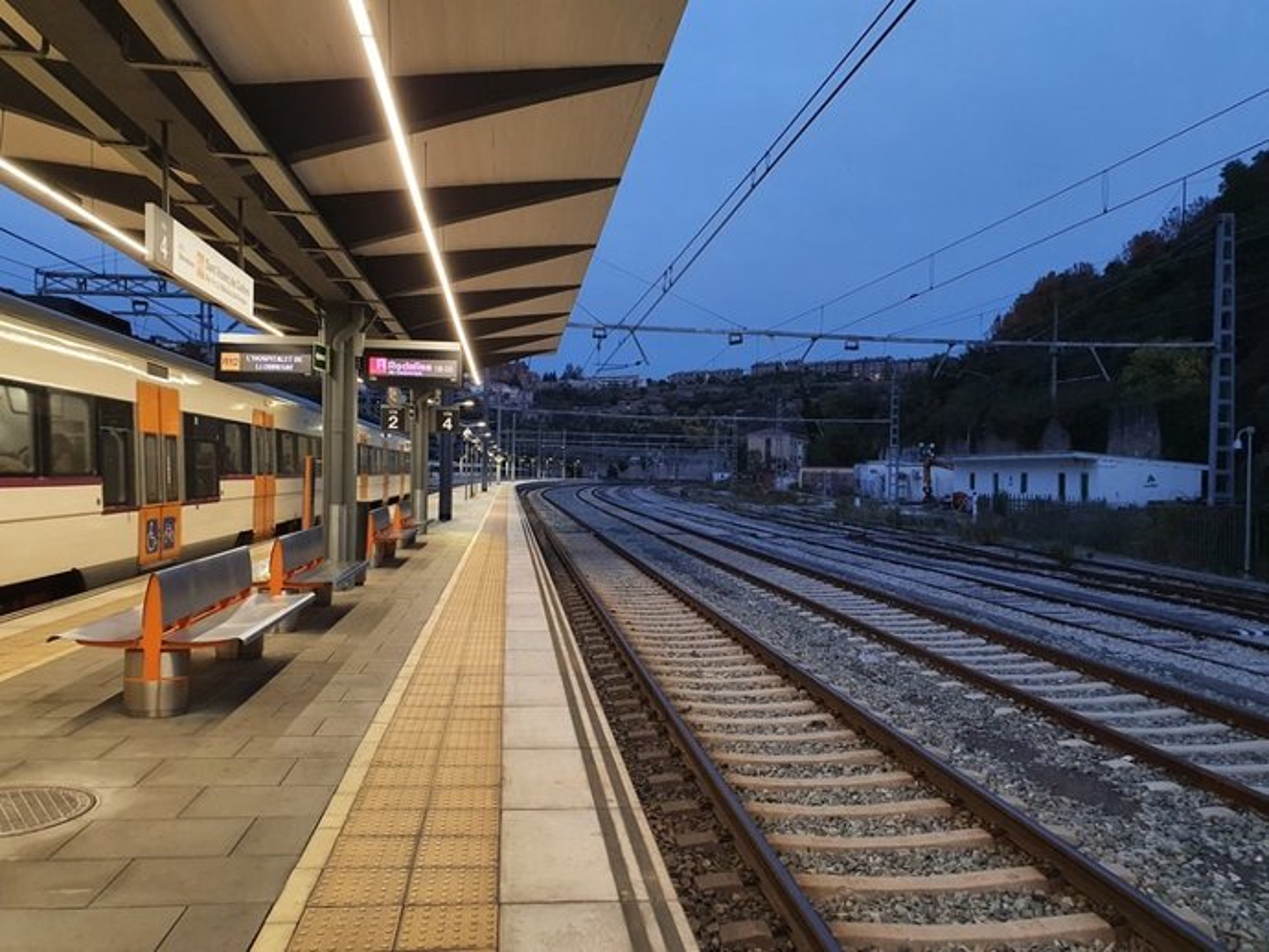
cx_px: 634
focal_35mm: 26
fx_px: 953
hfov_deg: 67.3
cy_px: 476
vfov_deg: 53.1
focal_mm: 4.32
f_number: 2.4
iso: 200
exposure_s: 1/50
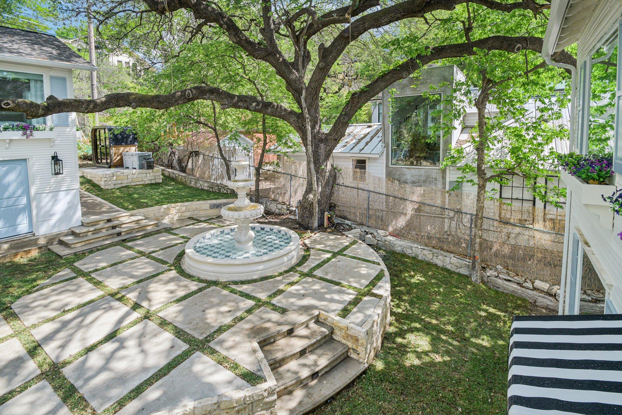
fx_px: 259
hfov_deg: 100.4
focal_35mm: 15
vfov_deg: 77.3
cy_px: 208
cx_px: 311
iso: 400
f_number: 8
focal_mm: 10
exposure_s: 1/250
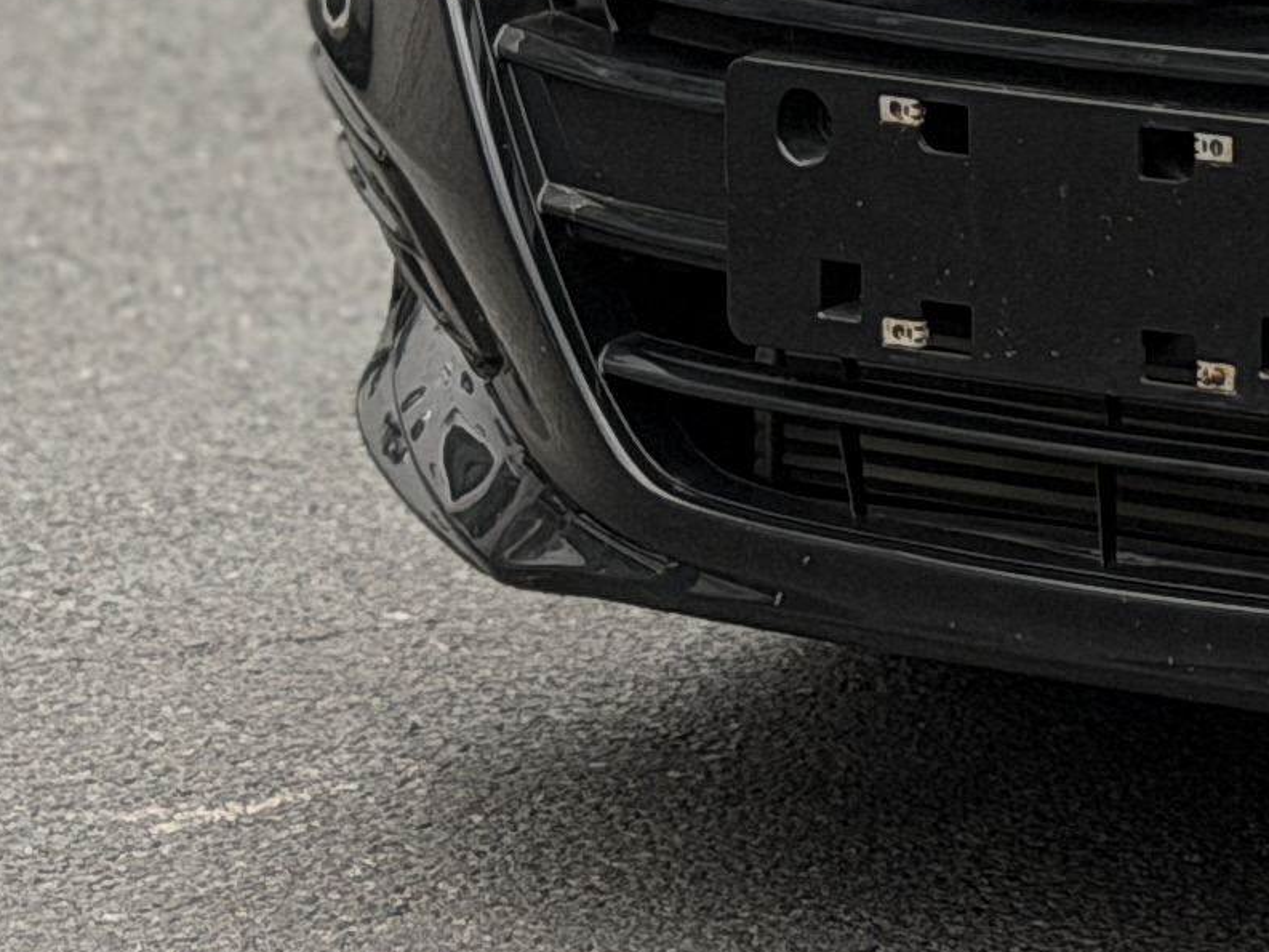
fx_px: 8946
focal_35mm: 244
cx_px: 2730
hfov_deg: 7.7
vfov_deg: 6.0
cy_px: -470
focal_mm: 6.76
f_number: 1.78
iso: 64
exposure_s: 1/652
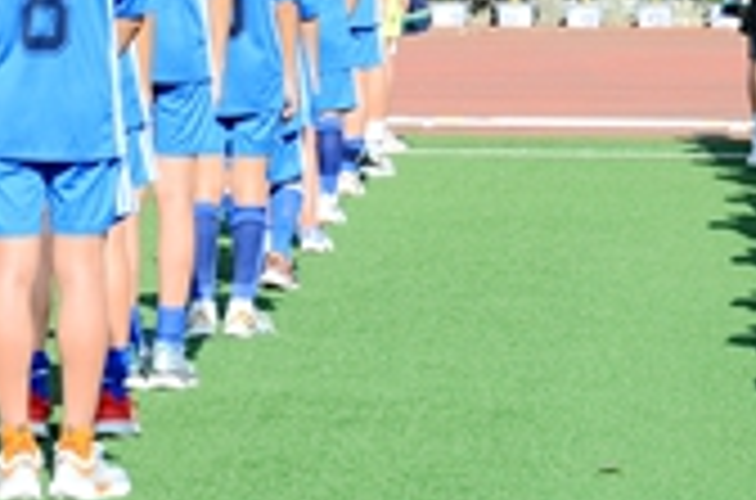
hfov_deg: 6.7
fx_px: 6492
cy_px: -286
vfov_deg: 4.4
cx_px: 320
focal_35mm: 310
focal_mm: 58
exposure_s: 1/320
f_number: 5.6
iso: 100
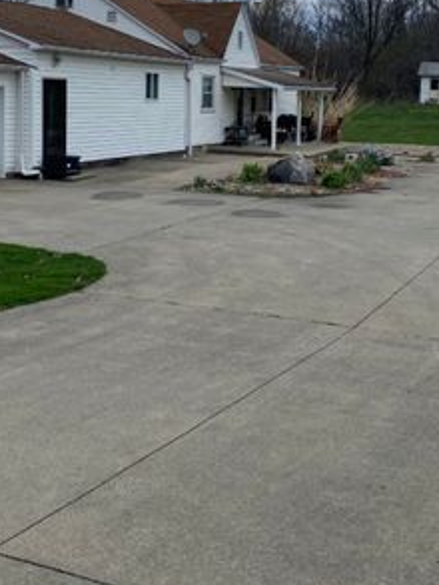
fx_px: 862
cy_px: 160
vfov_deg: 36.7
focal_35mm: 51
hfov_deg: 28.6
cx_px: 230
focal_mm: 4.25
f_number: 1.8
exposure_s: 1/1608
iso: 32
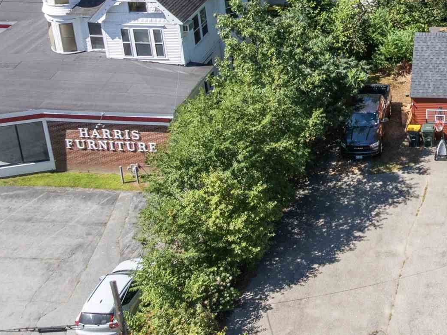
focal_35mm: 71
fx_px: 917
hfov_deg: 24.9
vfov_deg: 19.7
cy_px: -47
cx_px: 529
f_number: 2.8
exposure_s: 1/1600
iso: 120
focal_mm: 12.29
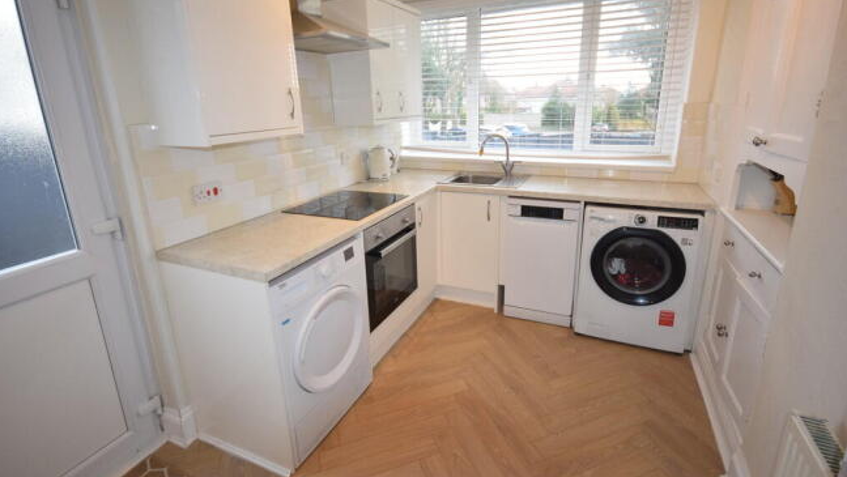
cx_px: 420
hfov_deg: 91.8
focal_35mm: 18
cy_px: 210
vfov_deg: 60.2
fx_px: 410
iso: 500
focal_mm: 11.5
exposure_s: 1/125
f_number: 5.6
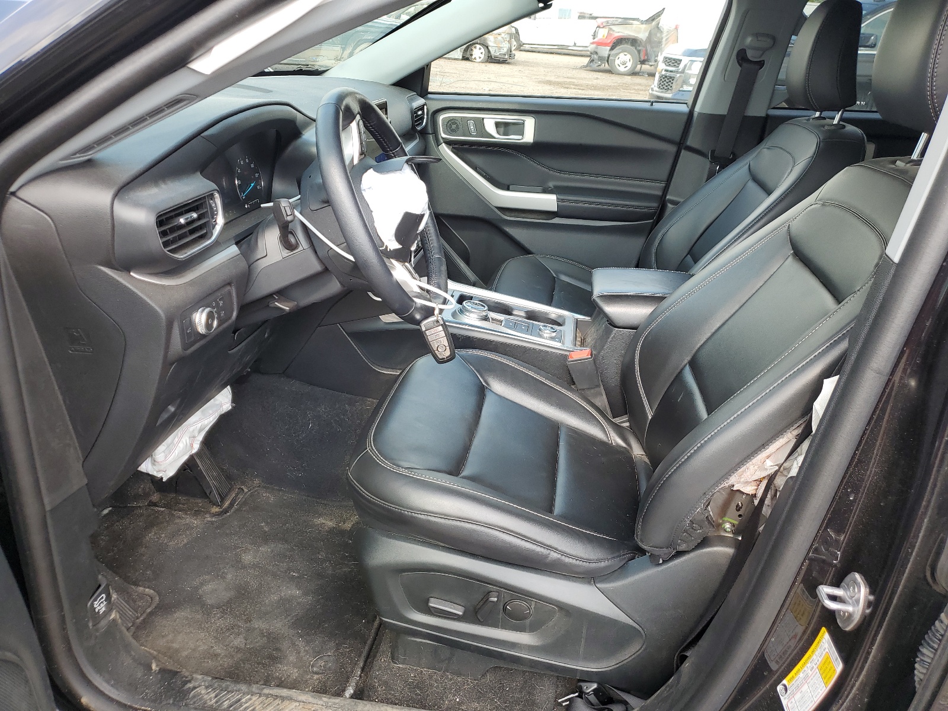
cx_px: 474
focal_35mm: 26
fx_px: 712
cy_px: 356
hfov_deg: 67.3
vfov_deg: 53.1
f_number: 1.5
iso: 50
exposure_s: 1/312
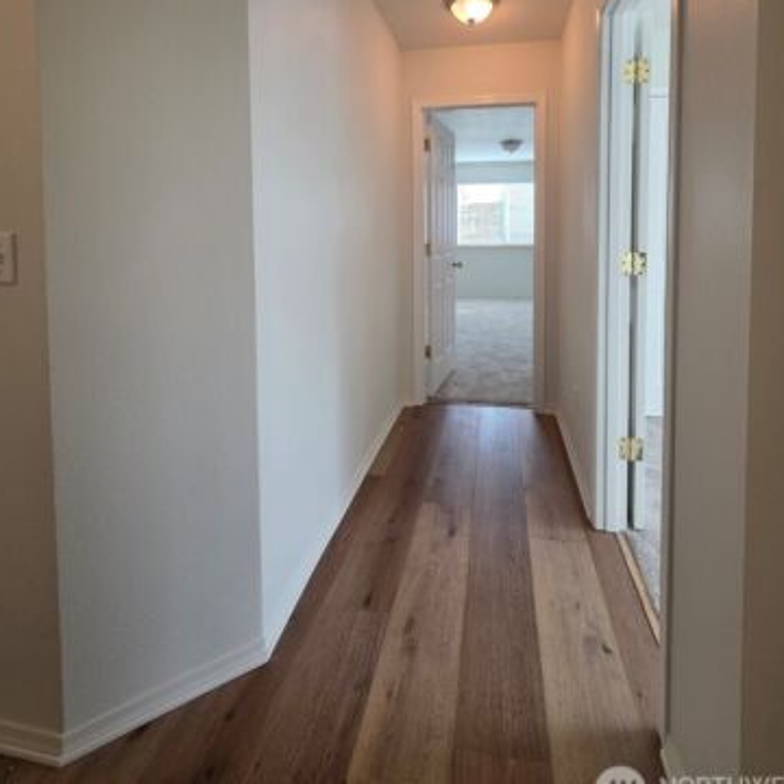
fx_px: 436
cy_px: 249
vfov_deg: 80.6
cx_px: 405
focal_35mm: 17
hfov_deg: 83.9
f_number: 1.9
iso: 200
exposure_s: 1/120
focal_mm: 2.2
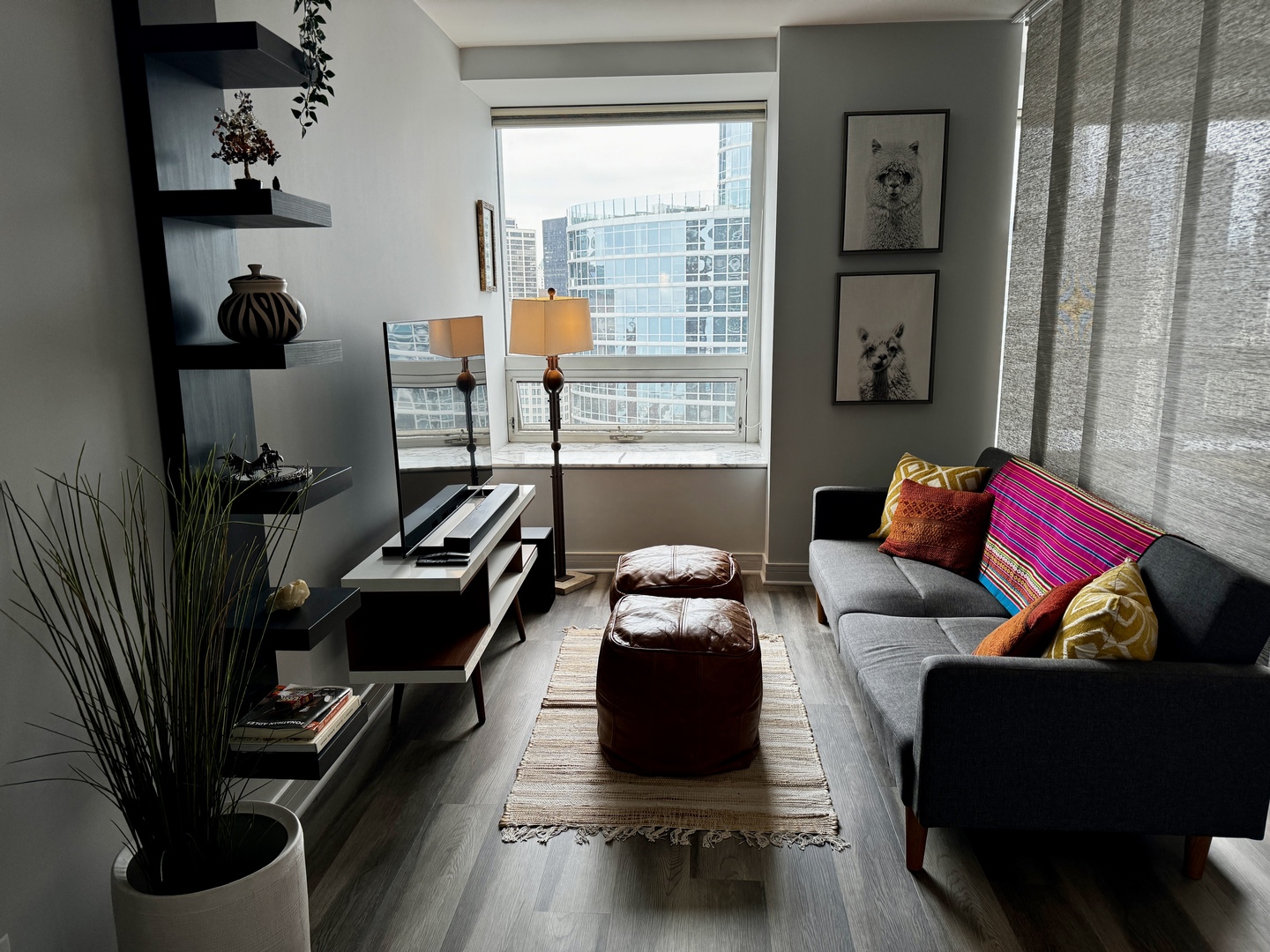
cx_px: 635
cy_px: 476
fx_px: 881
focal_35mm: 24
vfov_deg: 56.8
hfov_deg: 71.6
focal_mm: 6.76
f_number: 1.78
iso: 100
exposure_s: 1/120
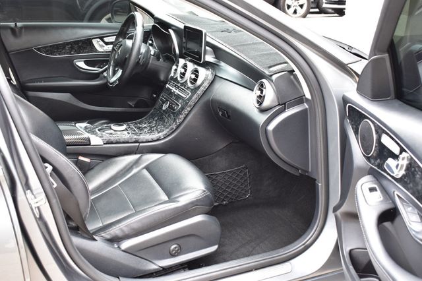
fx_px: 527
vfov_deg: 29.8
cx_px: 211
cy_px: 140
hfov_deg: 43.6
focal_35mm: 45
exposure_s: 1/20
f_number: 6.3
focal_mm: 30
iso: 400
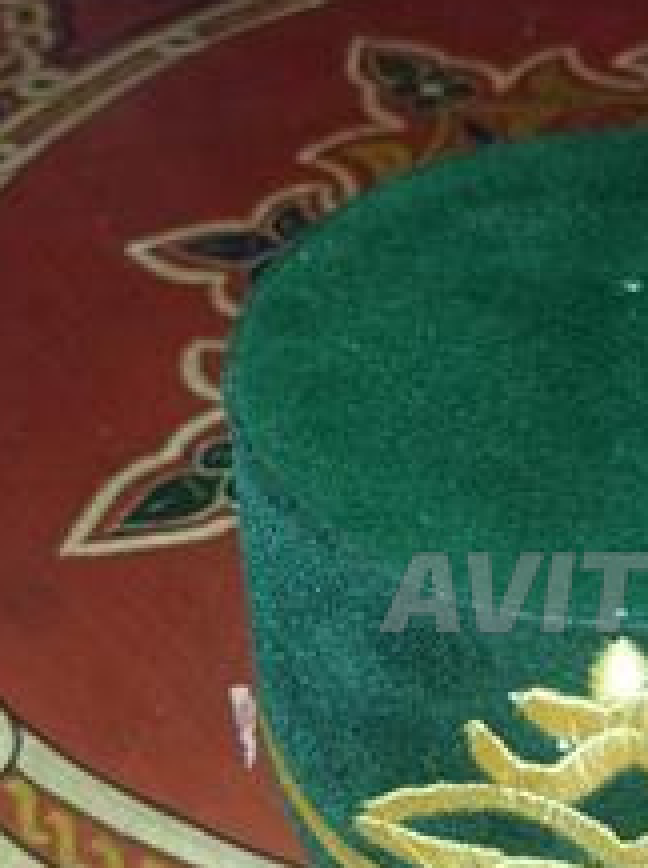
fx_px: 1552
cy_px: 592
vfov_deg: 31.0
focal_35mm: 62
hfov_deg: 22.8
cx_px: 618
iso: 417
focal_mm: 4.74
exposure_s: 1/25
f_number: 1.79
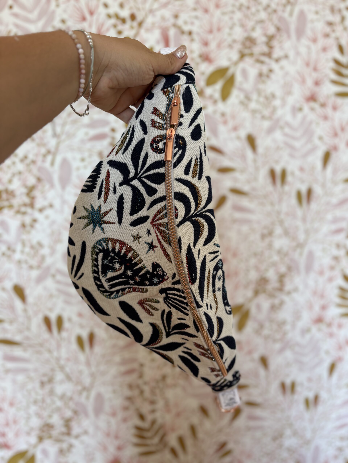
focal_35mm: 26
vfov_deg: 67.3
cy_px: 232
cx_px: 174
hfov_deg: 53.1
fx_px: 349
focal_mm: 5.96
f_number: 1.6
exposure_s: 1/121
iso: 50
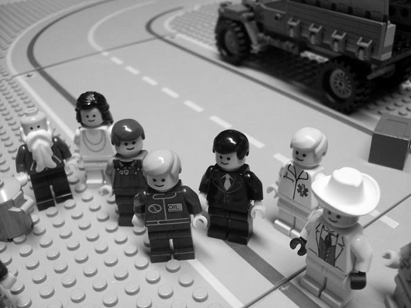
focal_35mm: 36
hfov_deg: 51.4
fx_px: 427
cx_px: 206
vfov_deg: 39.6
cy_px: 154
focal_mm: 6
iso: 160
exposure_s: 1/25
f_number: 2.7
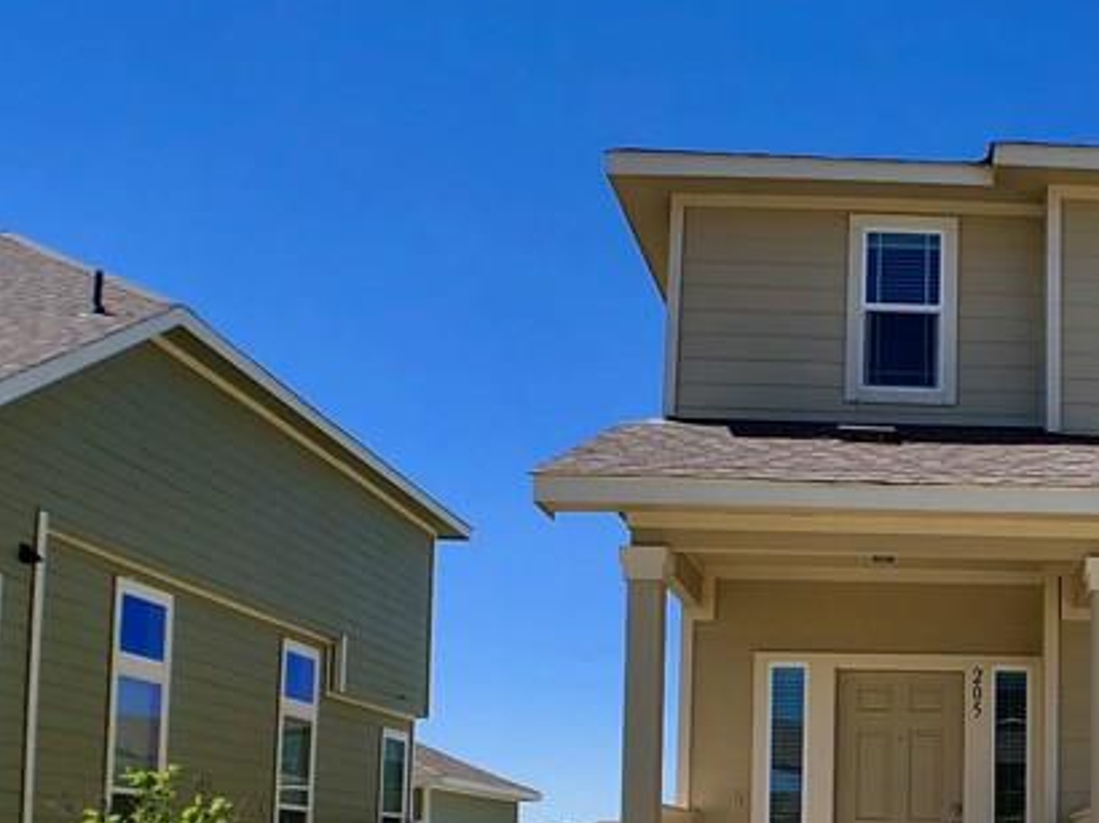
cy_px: 748
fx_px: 2221
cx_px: 1070
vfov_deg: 20.5
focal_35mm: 70
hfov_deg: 26.5
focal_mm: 4
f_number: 1.8
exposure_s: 1/2114
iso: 20
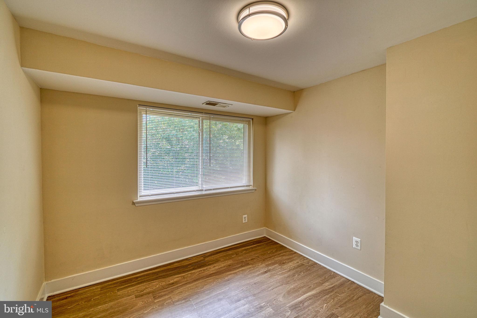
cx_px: 238
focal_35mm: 15
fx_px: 199
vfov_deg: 77.3
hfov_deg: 100.4
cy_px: 159
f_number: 7.1
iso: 200
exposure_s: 1/100
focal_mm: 10
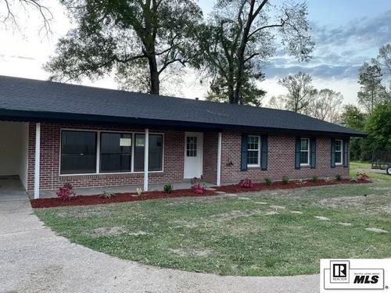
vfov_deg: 53.1
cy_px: 146
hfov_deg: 67.3
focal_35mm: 26
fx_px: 294
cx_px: 196
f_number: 1.6
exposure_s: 1/74
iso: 125
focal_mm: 4.2
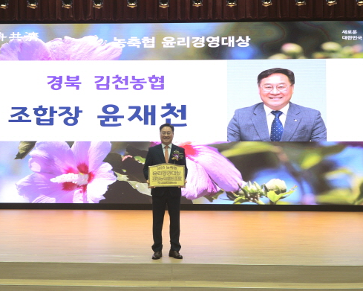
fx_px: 408
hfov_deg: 47.9
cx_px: 177
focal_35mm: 38
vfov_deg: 39.1
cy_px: 148
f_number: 4
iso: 250
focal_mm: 22
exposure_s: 1/161
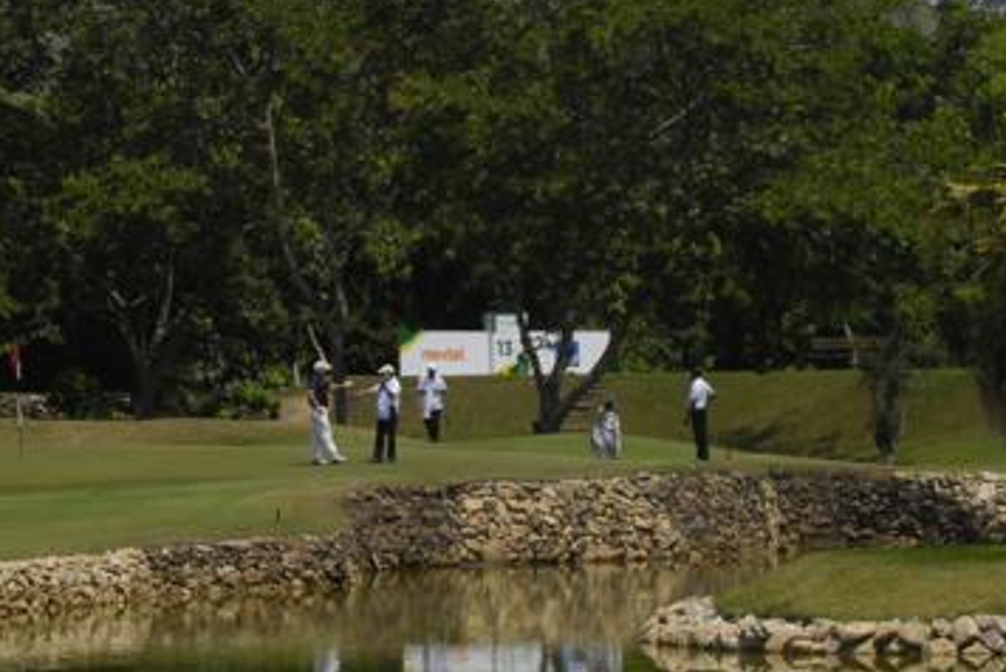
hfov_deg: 10.1
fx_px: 5705
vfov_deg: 6.7
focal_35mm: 204
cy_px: 419
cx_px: 374
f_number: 8
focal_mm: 80
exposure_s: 1/320
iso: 200
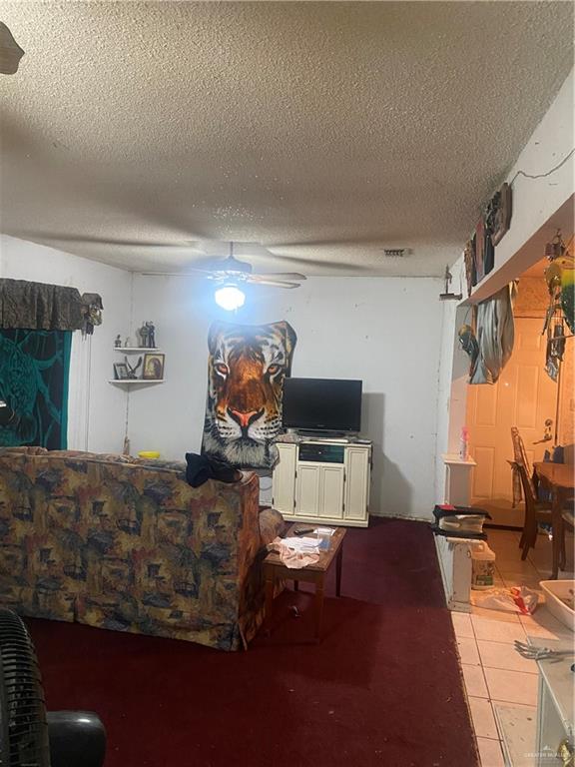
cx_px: 288
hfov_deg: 53.1
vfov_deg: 67.3
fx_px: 576
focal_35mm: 26
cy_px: 384
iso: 500
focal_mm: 4.25
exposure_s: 1/30
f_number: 1.8
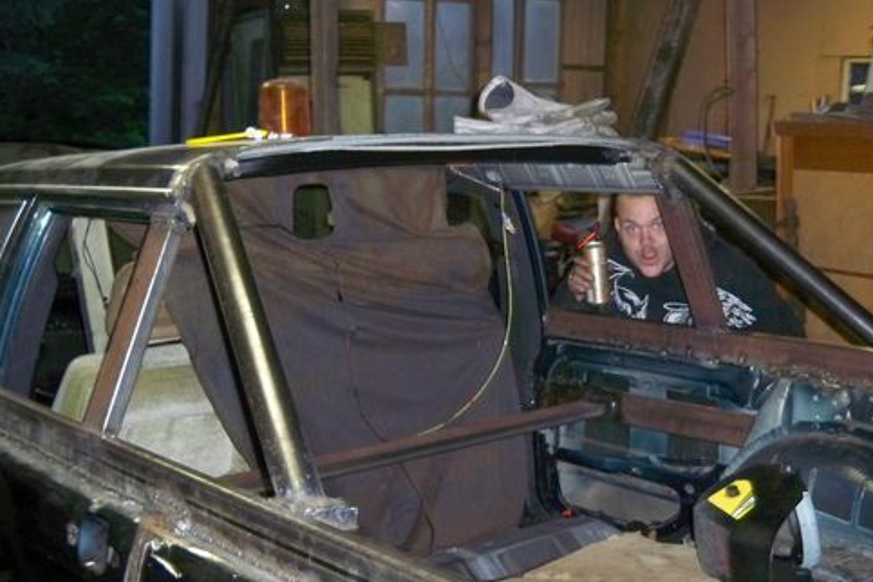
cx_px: 519
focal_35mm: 49
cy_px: 303
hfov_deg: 40.2
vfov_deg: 27.5
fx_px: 1188
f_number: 3.1
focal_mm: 7.9
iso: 320
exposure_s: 1/30
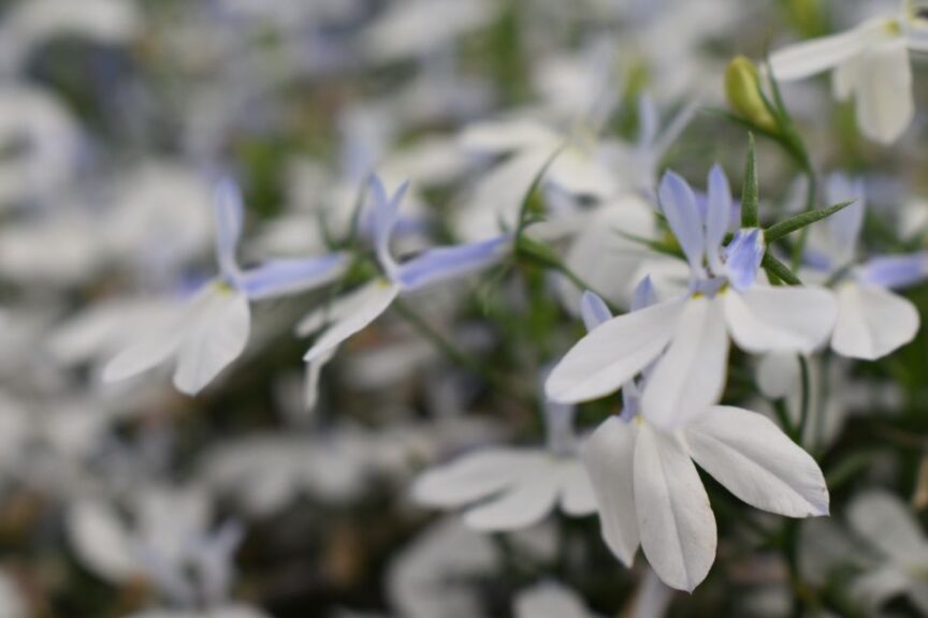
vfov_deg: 19.7
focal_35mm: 69
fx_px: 1779
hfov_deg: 29.2
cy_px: 309
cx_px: 464
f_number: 8
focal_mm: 46
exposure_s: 1/250
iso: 400
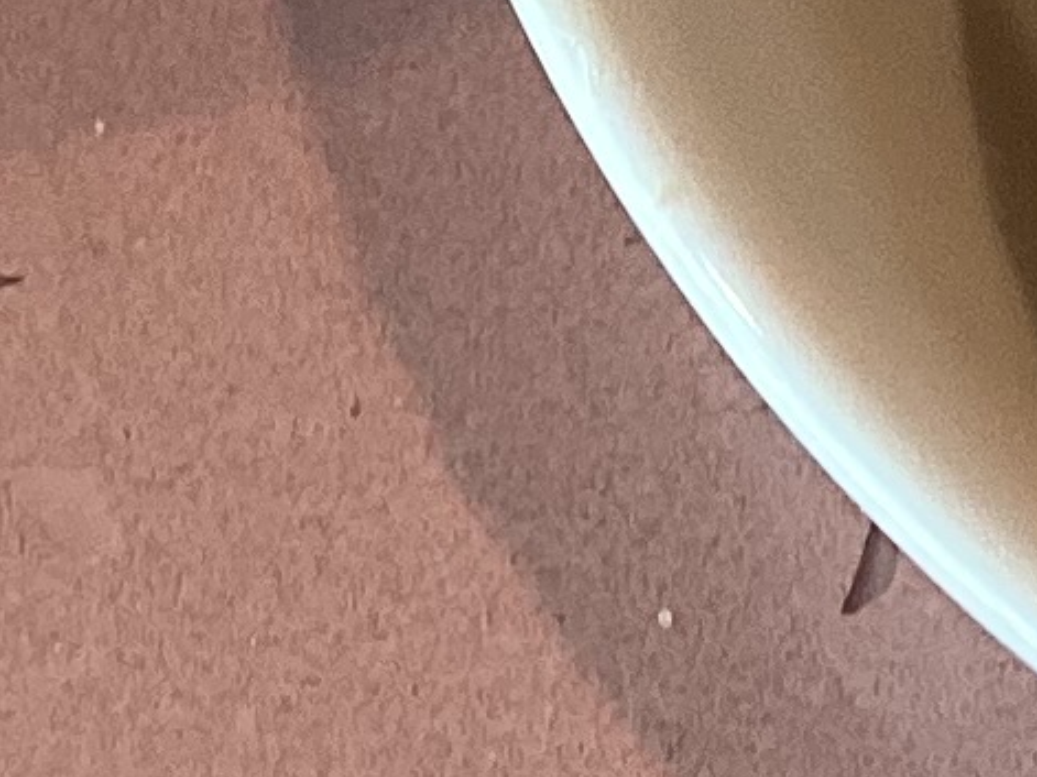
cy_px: -1312
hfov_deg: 8.9
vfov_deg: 6.5
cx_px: 1631
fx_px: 6439
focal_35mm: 215
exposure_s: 1/60
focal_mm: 3.3
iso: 125
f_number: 2.4
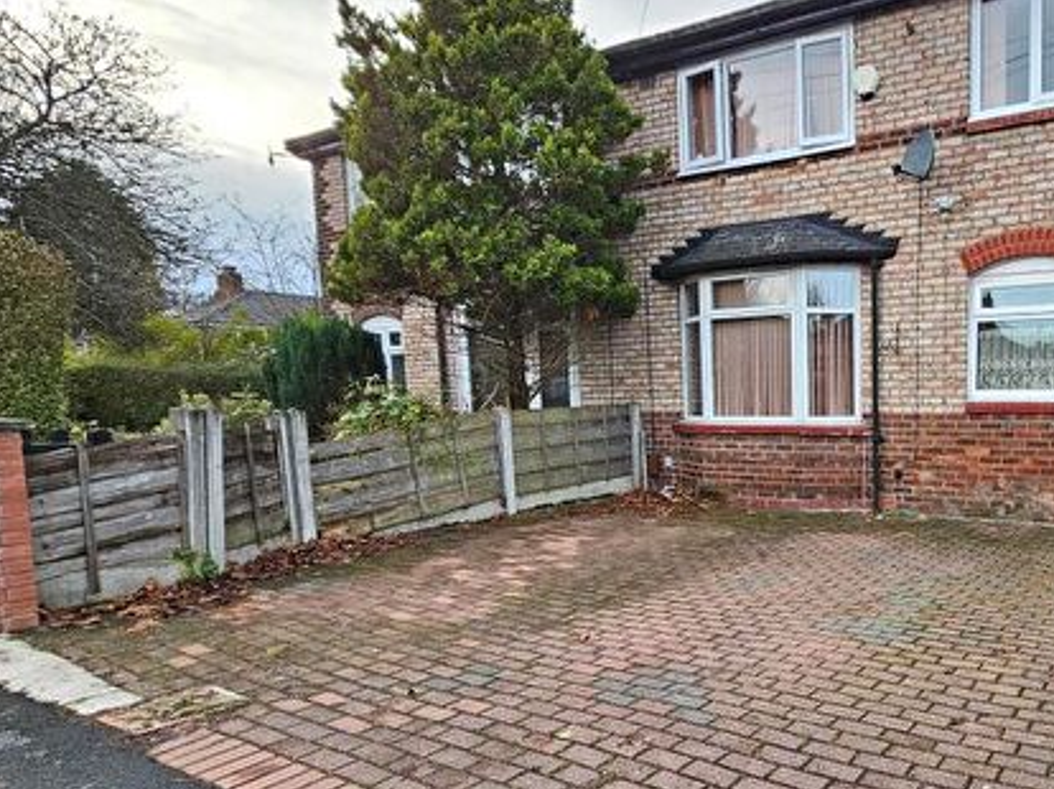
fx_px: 669
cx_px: 873
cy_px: 459
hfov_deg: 67.6
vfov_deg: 60.7
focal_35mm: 22
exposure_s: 1/100
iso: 64
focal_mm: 2.2
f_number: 2.2
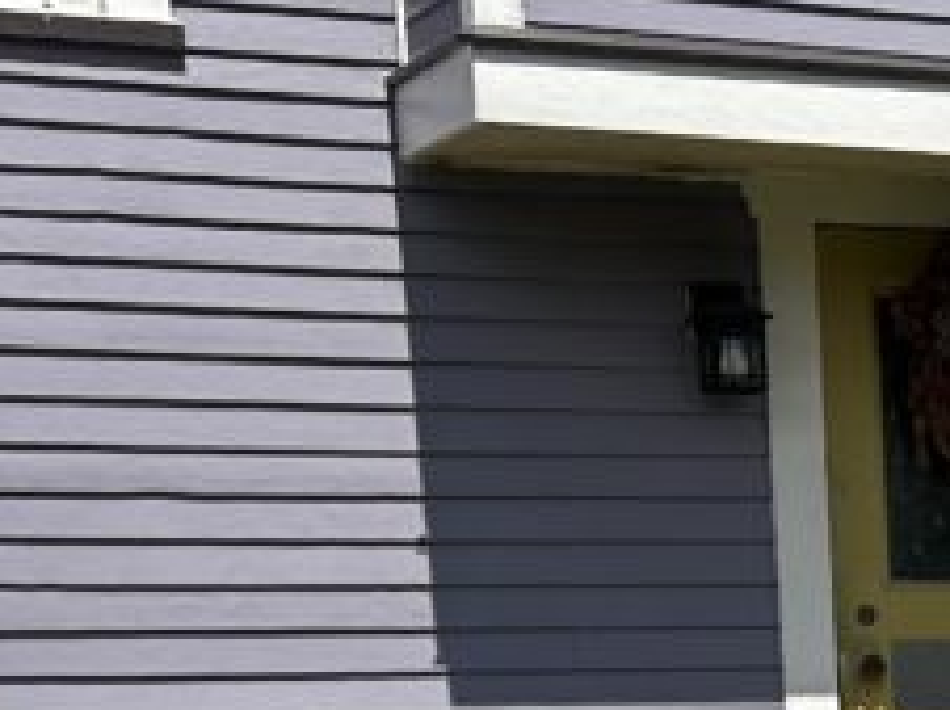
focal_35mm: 118
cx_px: 1648
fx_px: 3235
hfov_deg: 14.8
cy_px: 1294
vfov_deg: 11.6
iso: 50
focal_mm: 5.7
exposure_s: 1/3257
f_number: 1.5
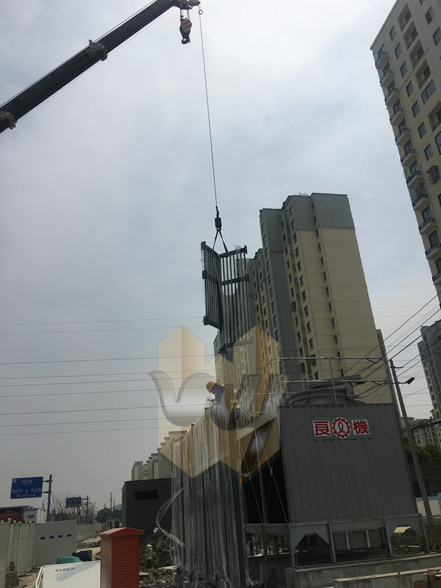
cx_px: 220
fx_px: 493
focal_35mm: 29
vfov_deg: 61.7
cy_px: 294
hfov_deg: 48.2
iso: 25
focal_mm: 4.15
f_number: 2.2
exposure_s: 1/5128
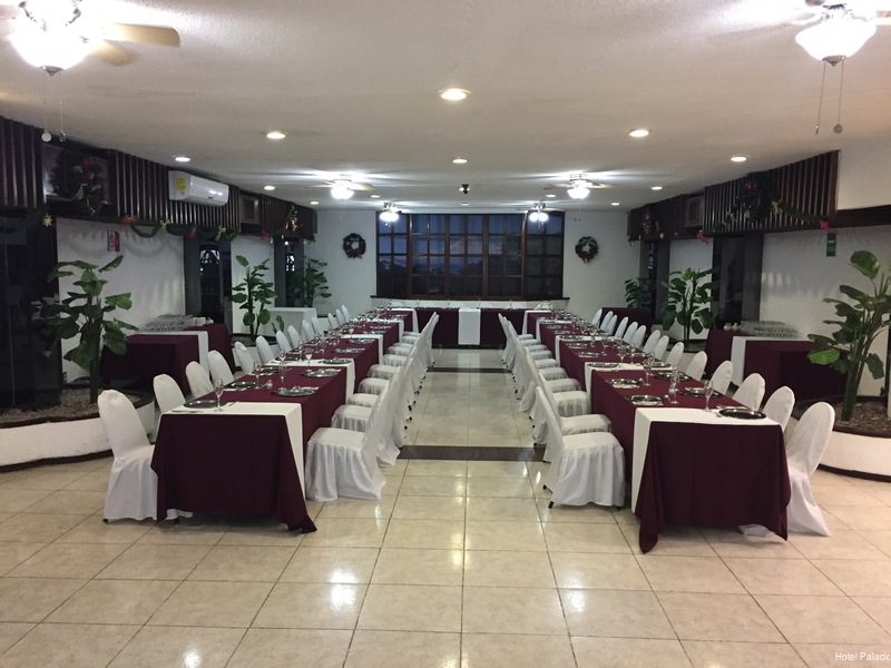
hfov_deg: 61.7
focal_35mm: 29
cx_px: 446
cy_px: 334
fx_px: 746
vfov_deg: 48.2
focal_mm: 4.15
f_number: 2.2
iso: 250
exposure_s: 1/30
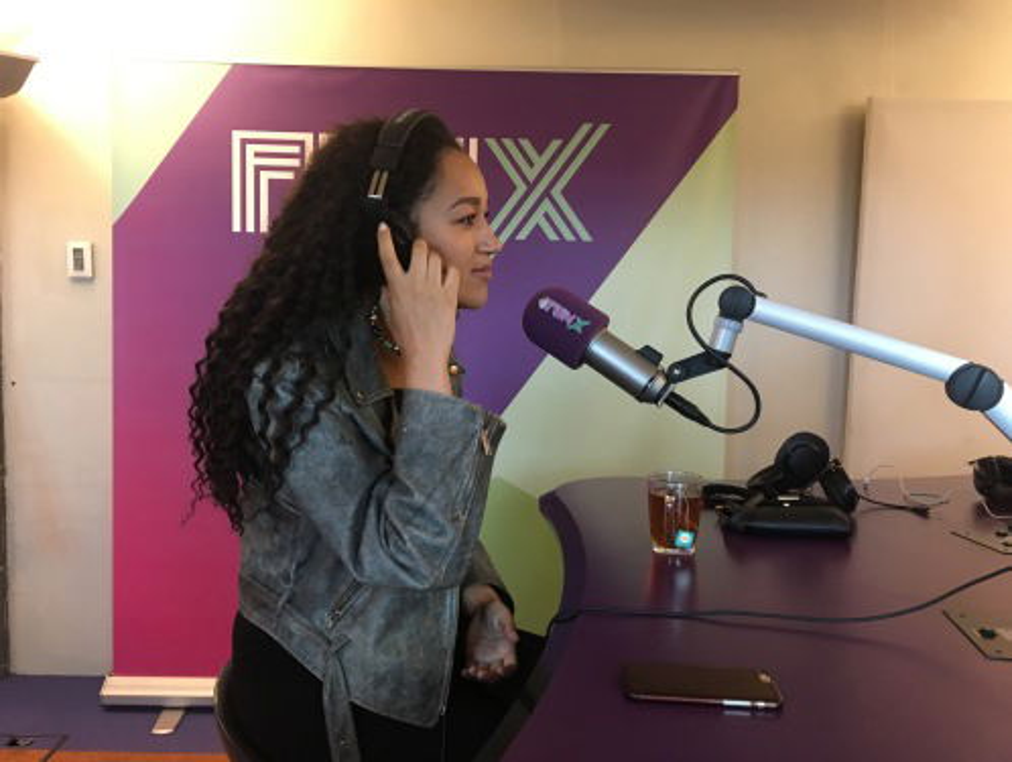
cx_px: 506
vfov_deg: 48.3
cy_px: 381
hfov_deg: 61.6
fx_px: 849
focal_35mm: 29
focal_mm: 4.15
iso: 200
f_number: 2.2
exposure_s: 1/25
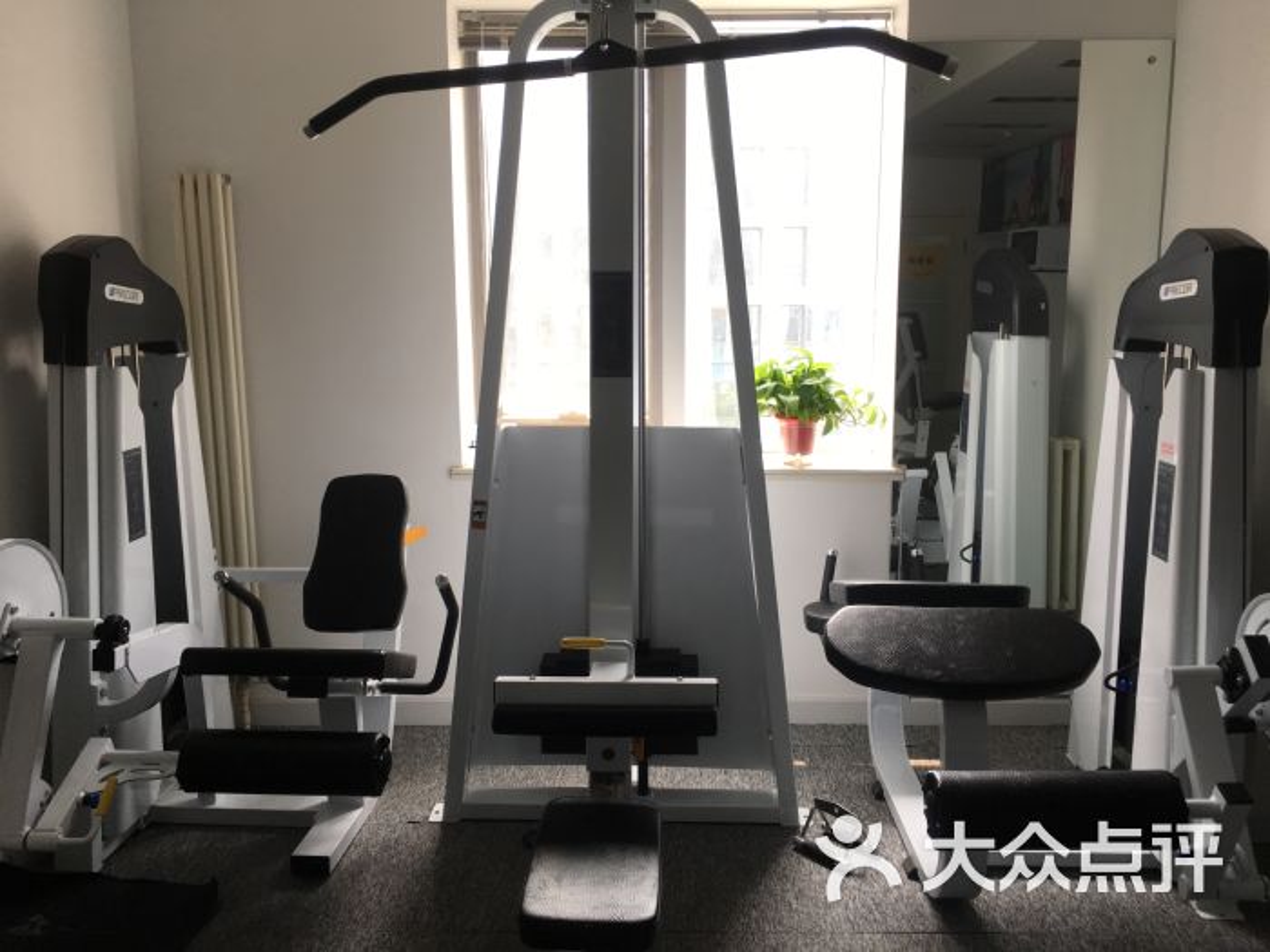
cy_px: 476
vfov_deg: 48.2
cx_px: 635
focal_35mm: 29
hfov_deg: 61.7
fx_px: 1064
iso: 40
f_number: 2.2
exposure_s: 1/100
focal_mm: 4.15
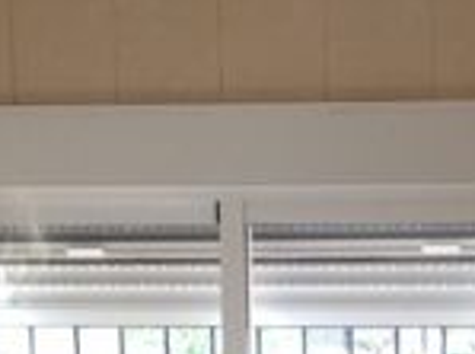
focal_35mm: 166
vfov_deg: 8.6
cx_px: 499
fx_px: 2272
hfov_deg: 11.8
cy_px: 577
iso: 80
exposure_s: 1/120
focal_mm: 4.28
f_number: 2.4
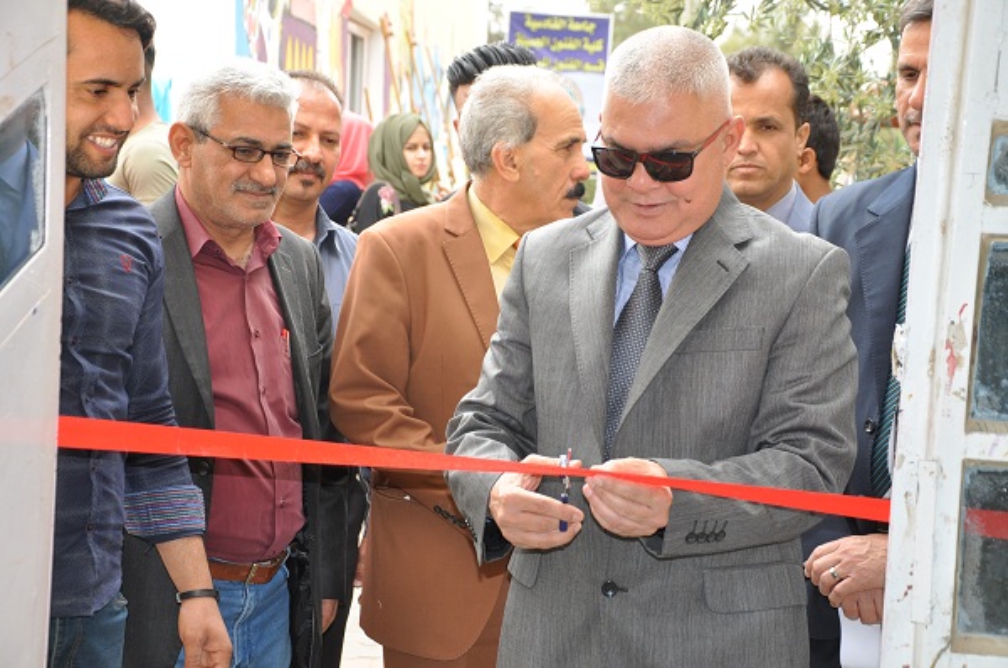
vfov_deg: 20.1
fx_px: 1887
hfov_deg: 29.9
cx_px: 504
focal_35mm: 68
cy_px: 334
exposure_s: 1/160
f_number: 4.8
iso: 400
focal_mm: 45
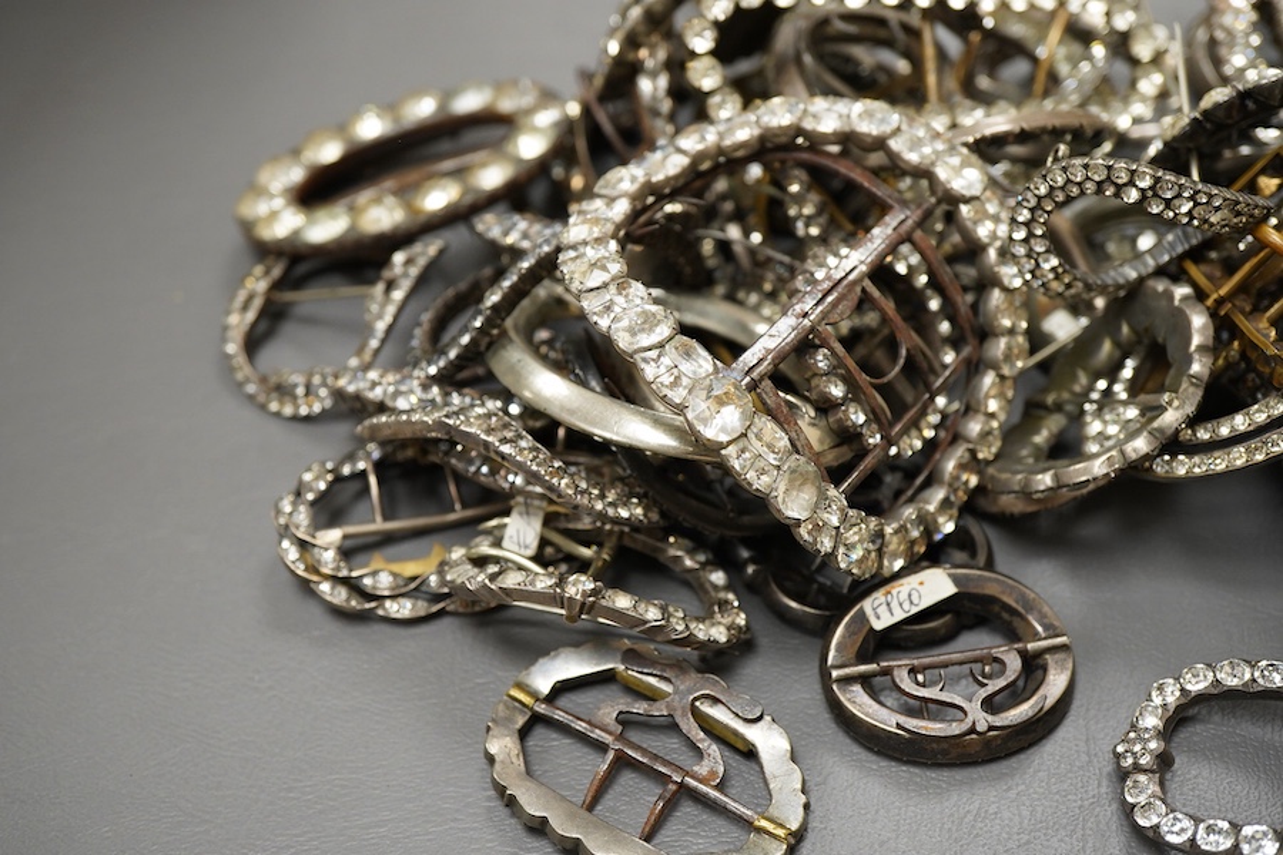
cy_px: 428
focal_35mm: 45
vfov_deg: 29.9
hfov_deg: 43.6
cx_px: 642
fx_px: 1604
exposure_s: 1/125
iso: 1250
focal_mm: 30
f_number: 8
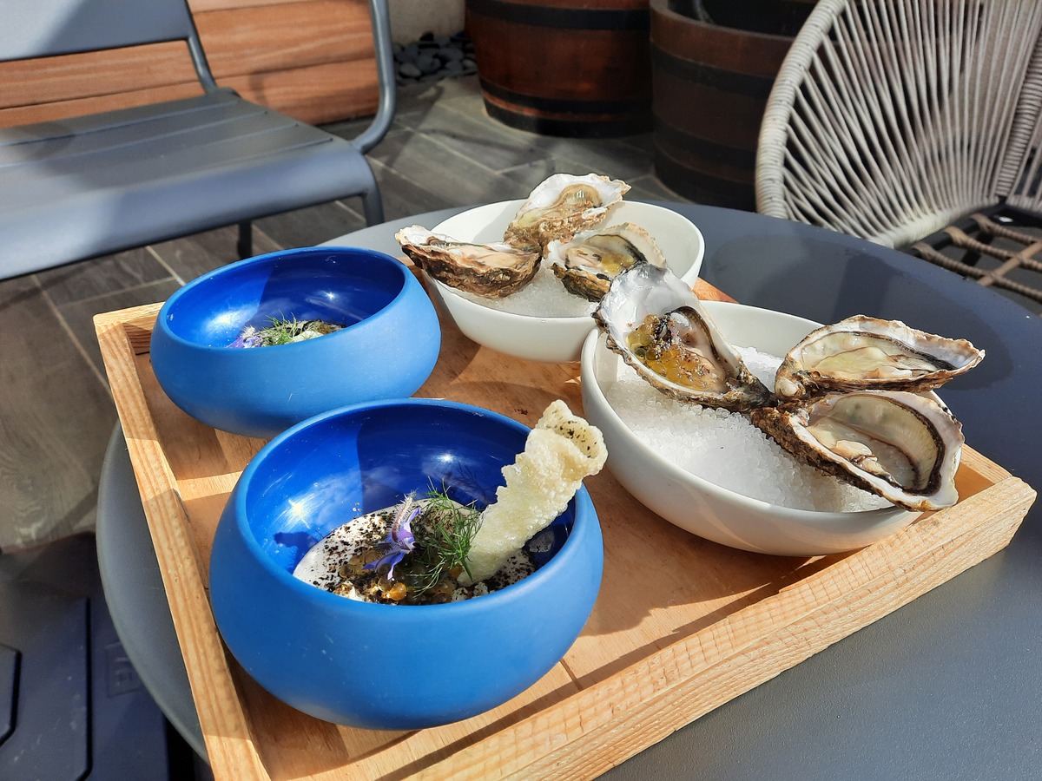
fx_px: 753
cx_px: 521
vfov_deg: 54.9
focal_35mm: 25
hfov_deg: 69.4
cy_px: 390
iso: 32
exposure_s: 1/829
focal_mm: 4.6
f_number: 2
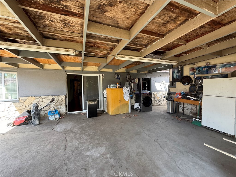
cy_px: 88
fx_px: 95
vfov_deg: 85.7
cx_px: 118
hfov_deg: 102.1
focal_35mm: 14
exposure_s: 1/99
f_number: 2.2
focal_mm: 2.22
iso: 125
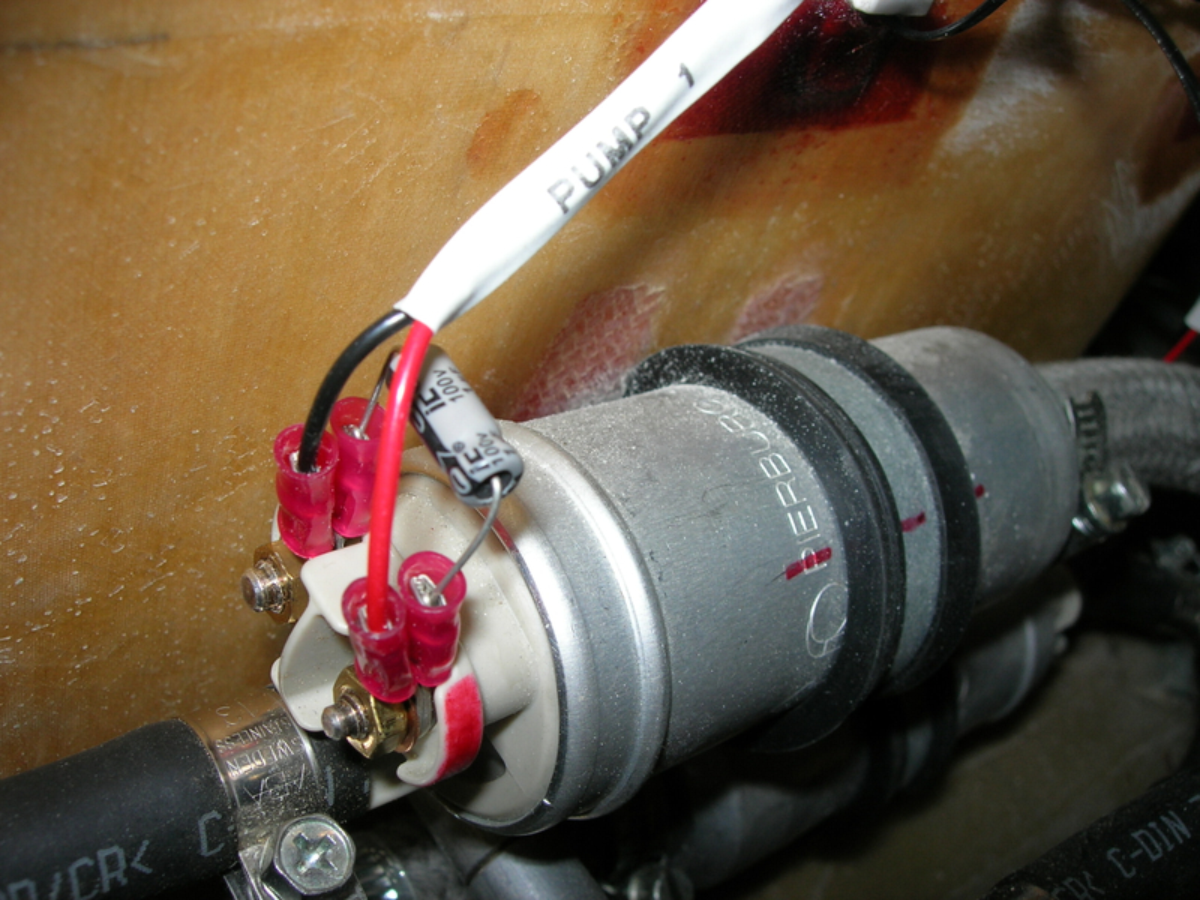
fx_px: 1317
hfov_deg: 49.0
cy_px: 450
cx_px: 600
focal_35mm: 38
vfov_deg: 37.7
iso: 64
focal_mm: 7.8
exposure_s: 1/60.1
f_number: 4.8
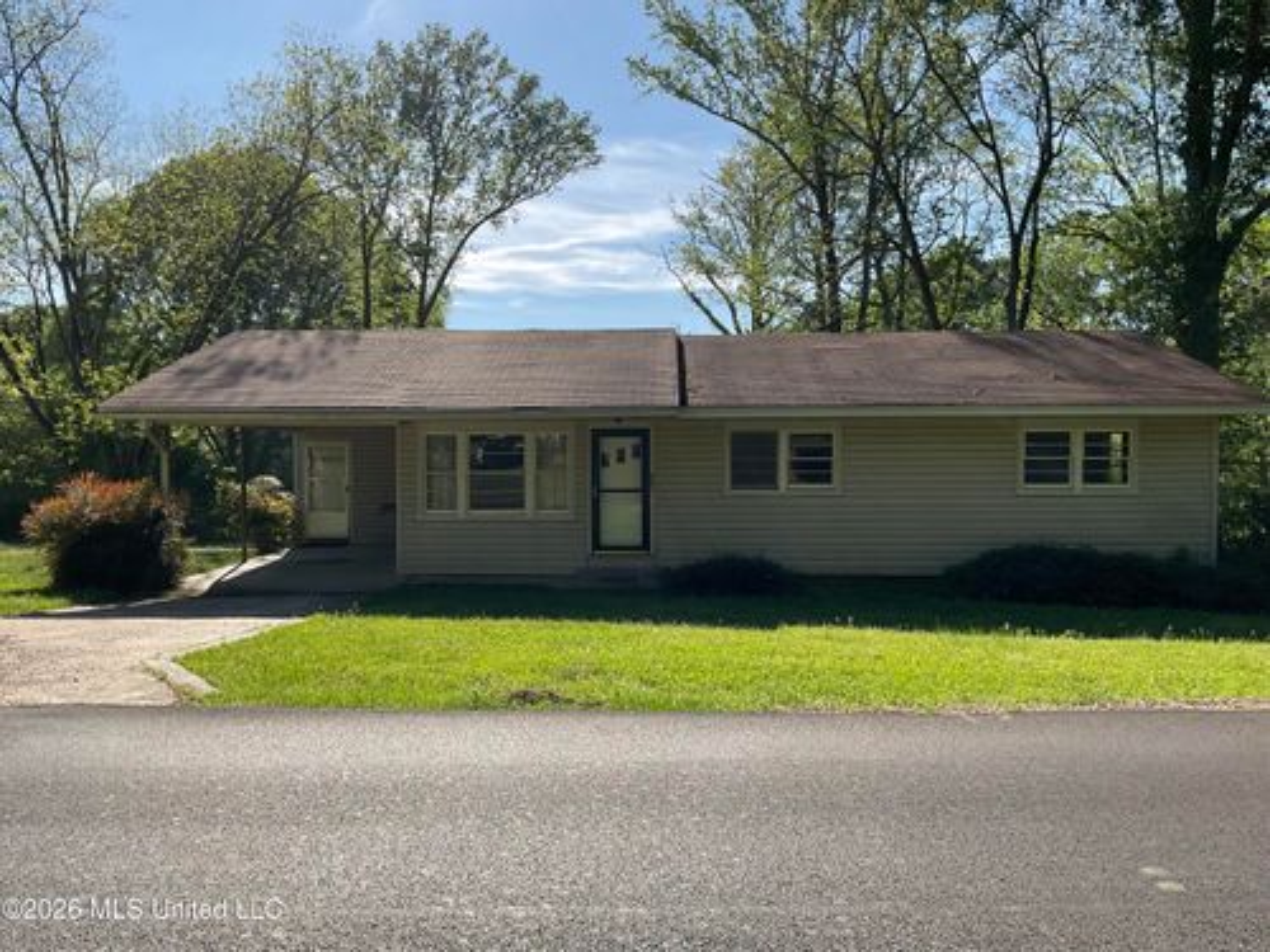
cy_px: 476
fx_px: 1064
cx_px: 635
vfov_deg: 48.2
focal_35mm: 29
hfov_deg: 61.7
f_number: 1.8
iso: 16
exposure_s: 1/1626
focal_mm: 3
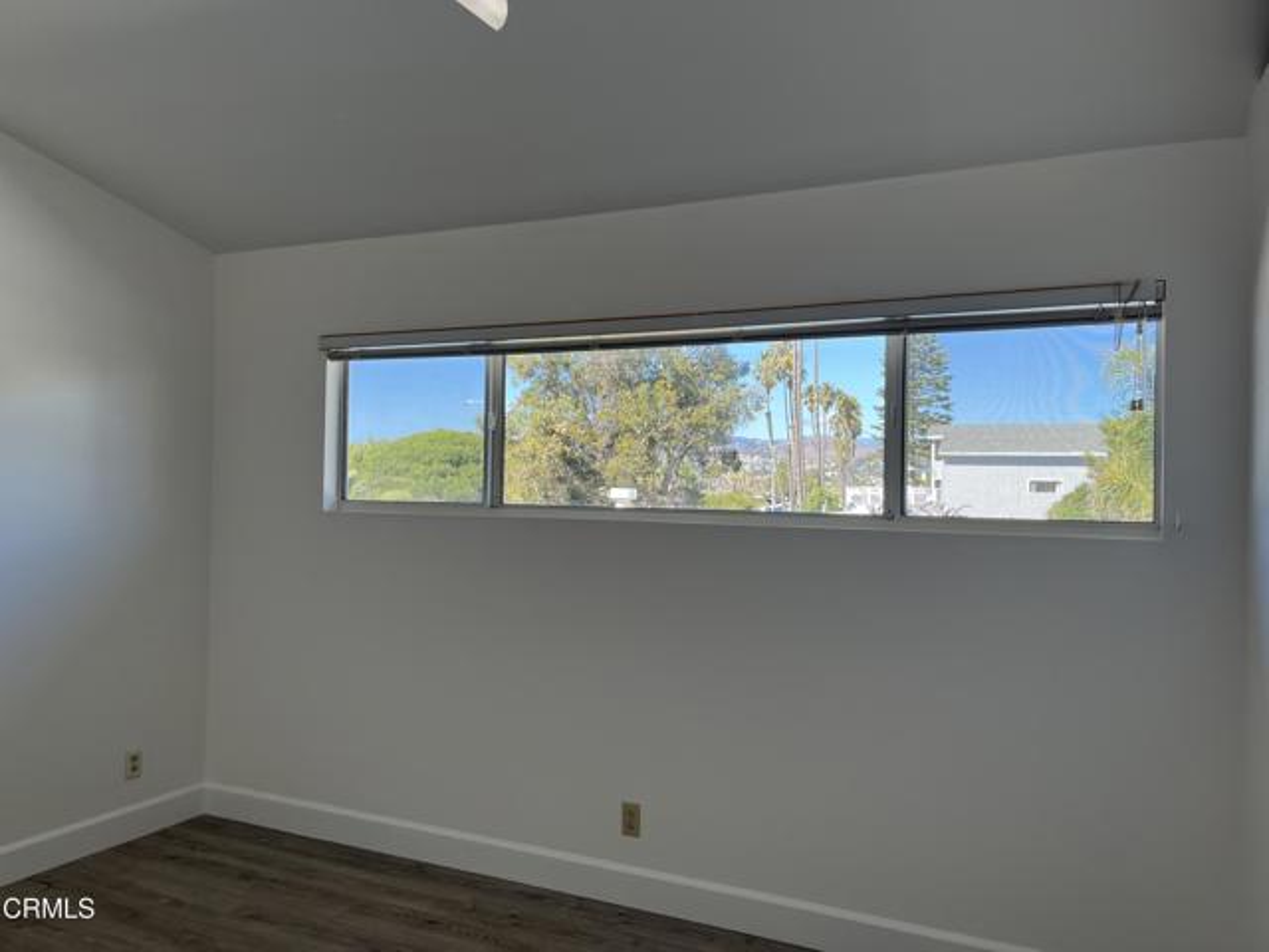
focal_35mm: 26
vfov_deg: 53.1
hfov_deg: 67.3
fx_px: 953
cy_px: 476
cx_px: 634
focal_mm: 5.1
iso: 50
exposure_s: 1/400
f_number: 1.6
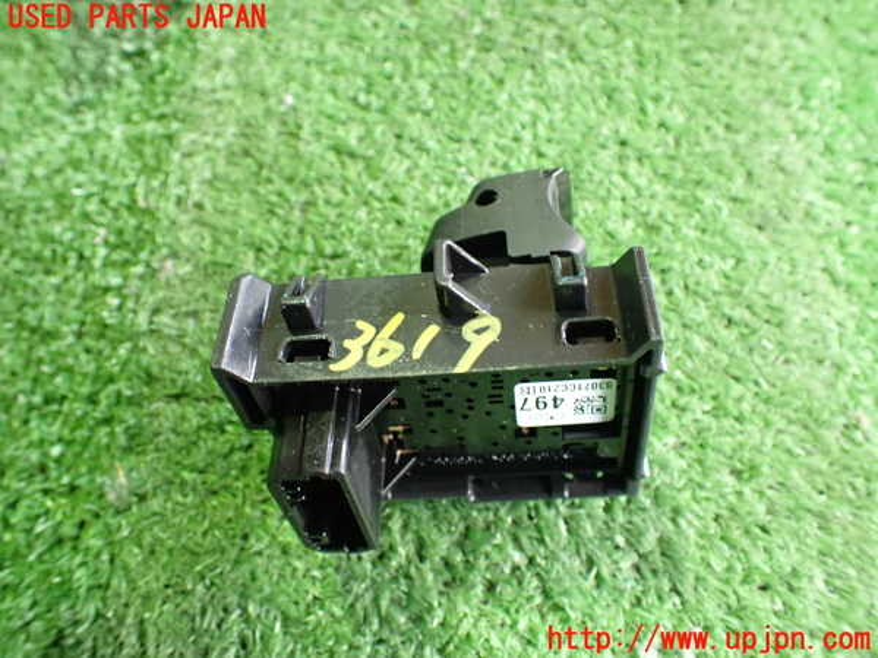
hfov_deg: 60.0
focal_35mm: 30
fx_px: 761
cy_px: 329
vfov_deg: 46.8
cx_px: 439
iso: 800
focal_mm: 5.4
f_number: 2.3
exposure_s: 1/30
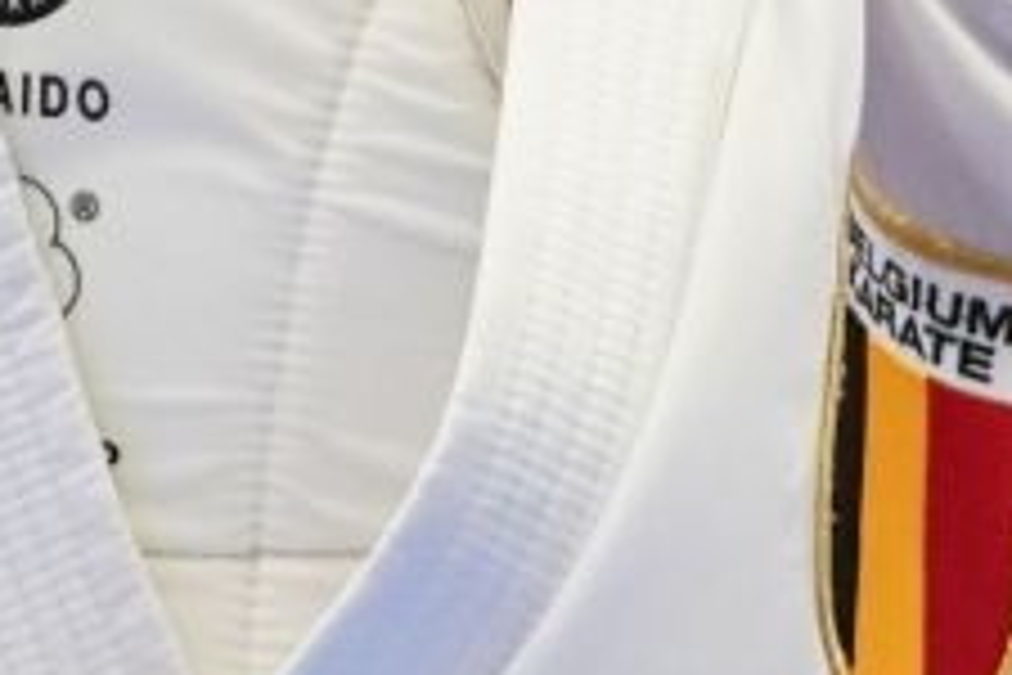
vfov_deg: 0.9
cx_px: 436
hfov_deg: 1.3
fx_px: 44356
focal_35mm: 1578
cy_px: 248
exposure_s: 1/1000
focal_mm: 197
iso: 4000
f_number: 2.8
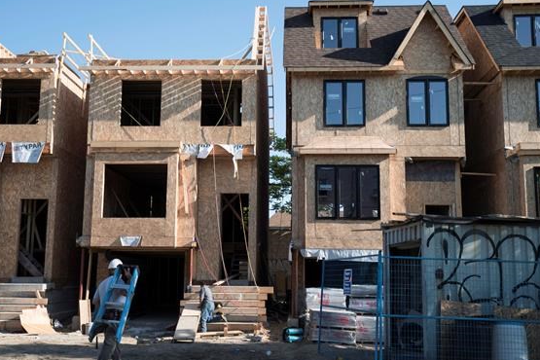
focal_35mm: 41
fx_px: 615
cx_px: 260
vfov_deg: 32.6
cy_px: 180
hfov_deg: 47.4
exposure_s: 1/1250
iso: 200
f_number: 4
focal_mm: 35
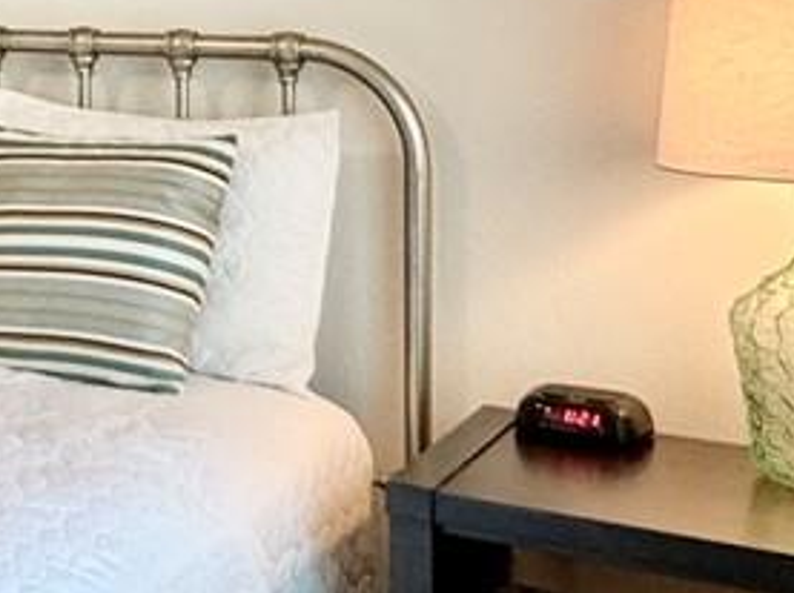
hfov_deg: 21.0
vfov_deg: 17.7
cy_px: -20
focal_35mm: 81
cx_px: -344
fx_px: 1856
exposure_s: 1/120
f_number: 2.2
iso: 200
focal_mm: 2.22
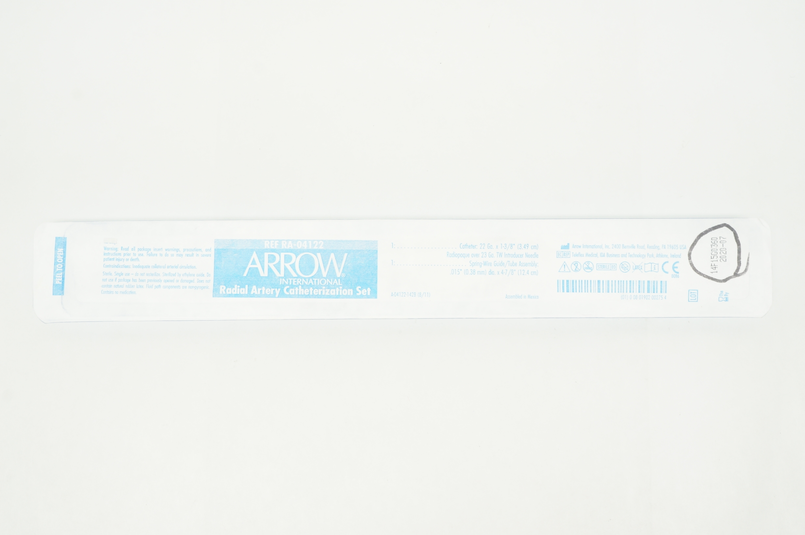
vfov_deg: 36.8
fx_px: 804
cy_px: 268
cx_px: 402
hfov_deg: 53.2
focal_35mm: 36
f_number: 11
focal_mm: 24
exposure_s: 1/15
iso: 400
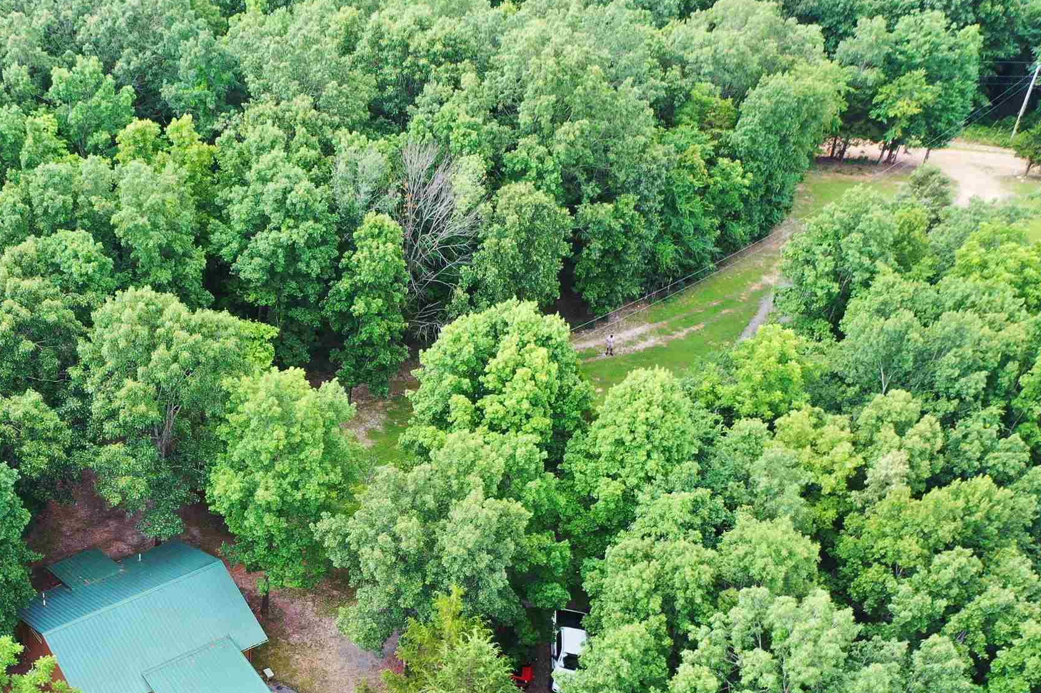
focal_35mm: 51
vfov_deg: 26.3
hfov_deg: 37.9
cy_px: 470
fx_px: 1474
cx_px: 260
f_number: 2.8
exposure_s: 1/200
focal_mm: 10.26
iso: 100
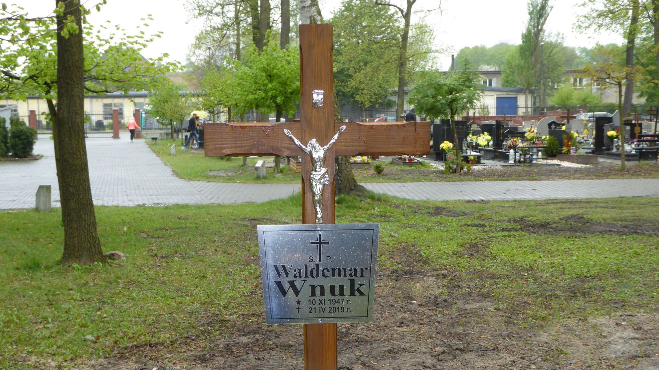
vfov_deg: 21.8
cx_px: 330
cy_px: 234
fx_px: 961
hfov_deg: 37.9
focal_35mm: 55
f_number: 4.1
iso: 100
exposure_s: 1/60
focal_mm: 9
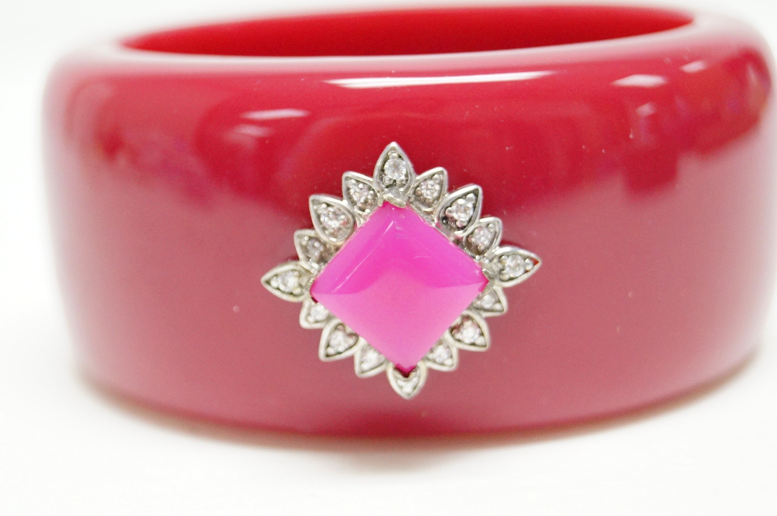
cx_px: 388
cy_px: 258
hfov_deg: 24.7
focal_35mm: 82
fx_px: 1778
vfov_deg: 16.5
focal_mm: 55
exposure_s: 1/80
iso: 3200
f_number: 5.6
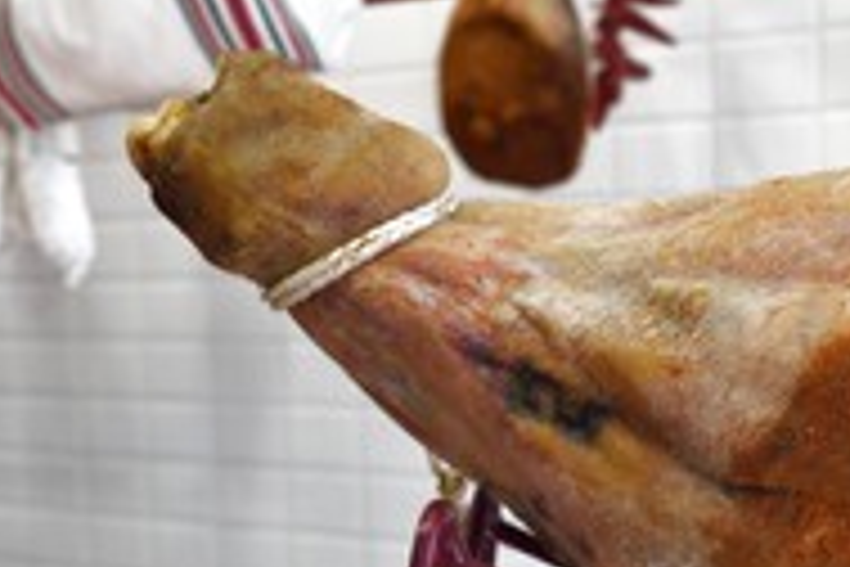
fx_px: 1889
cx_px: 801
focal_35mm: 80
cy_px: 436
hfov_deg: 24.5
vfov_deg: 17.0
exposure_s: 1/50
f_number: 6.3
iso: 800
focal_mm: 36
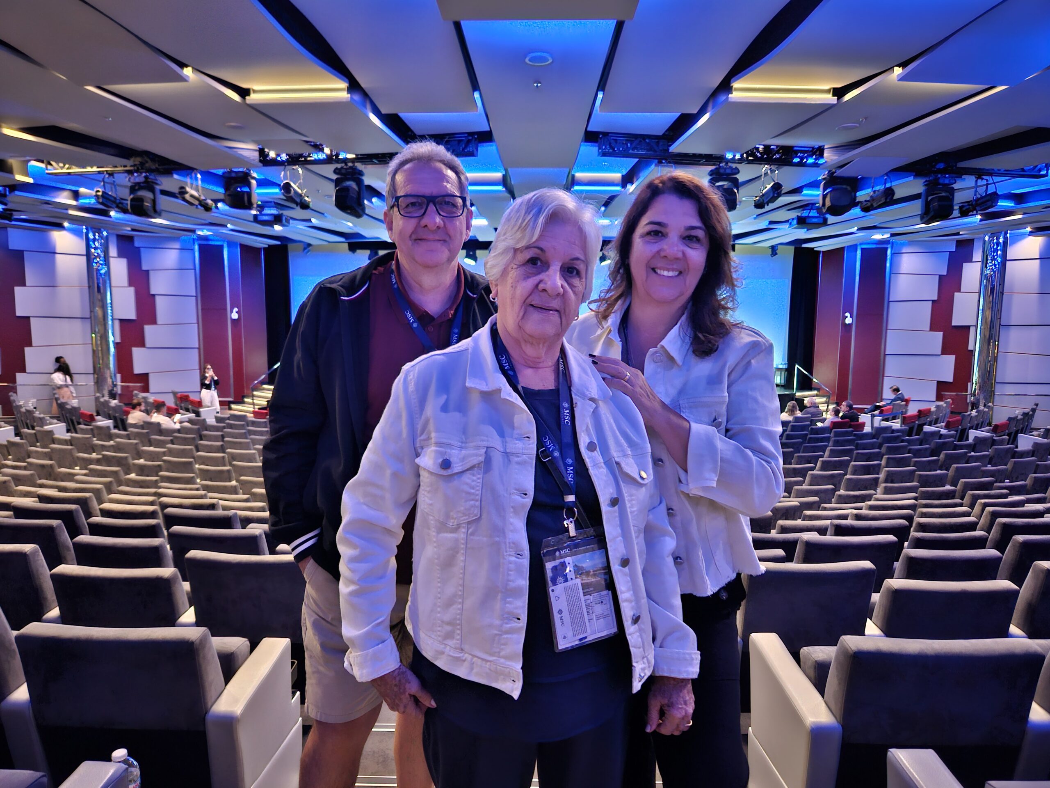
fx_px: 698
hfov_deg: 73.9
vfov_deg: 58.9
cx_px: 525
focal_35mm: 23
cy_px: 394
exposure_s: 1/15
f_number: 1.8
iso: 1000
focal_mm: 5.4
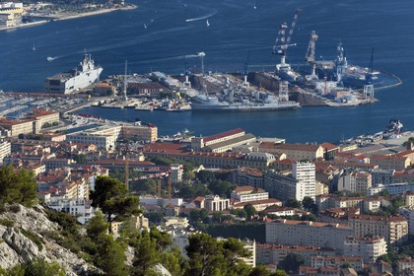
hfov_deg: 10.3
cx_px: 207
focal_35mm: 200
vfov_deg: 6.9
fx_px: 2300
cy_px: 138
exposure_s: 1/250
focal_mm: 200
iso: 200
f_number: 11
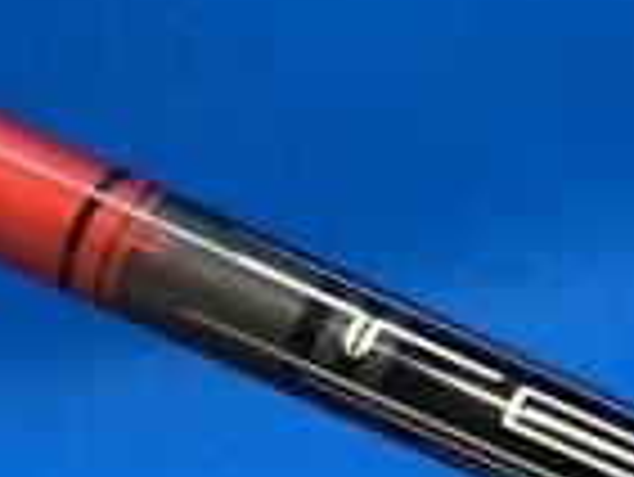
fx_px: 2163
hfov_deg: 15.2
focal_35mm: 118
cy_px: 540
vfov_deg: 12.3
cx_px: 994
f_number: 1.8
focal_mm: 4.25
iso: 125
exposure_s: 1/60
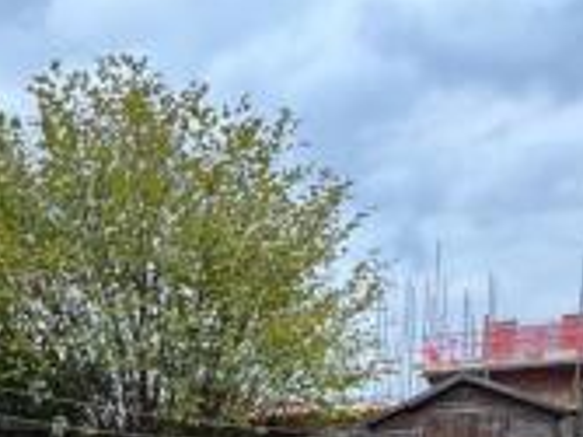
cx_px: 58
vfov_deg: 24.2
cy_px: 631
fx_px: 825
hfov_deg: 36.5
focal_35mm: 49
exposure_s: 1/99
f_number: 2.2
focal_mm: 2.22
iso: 64
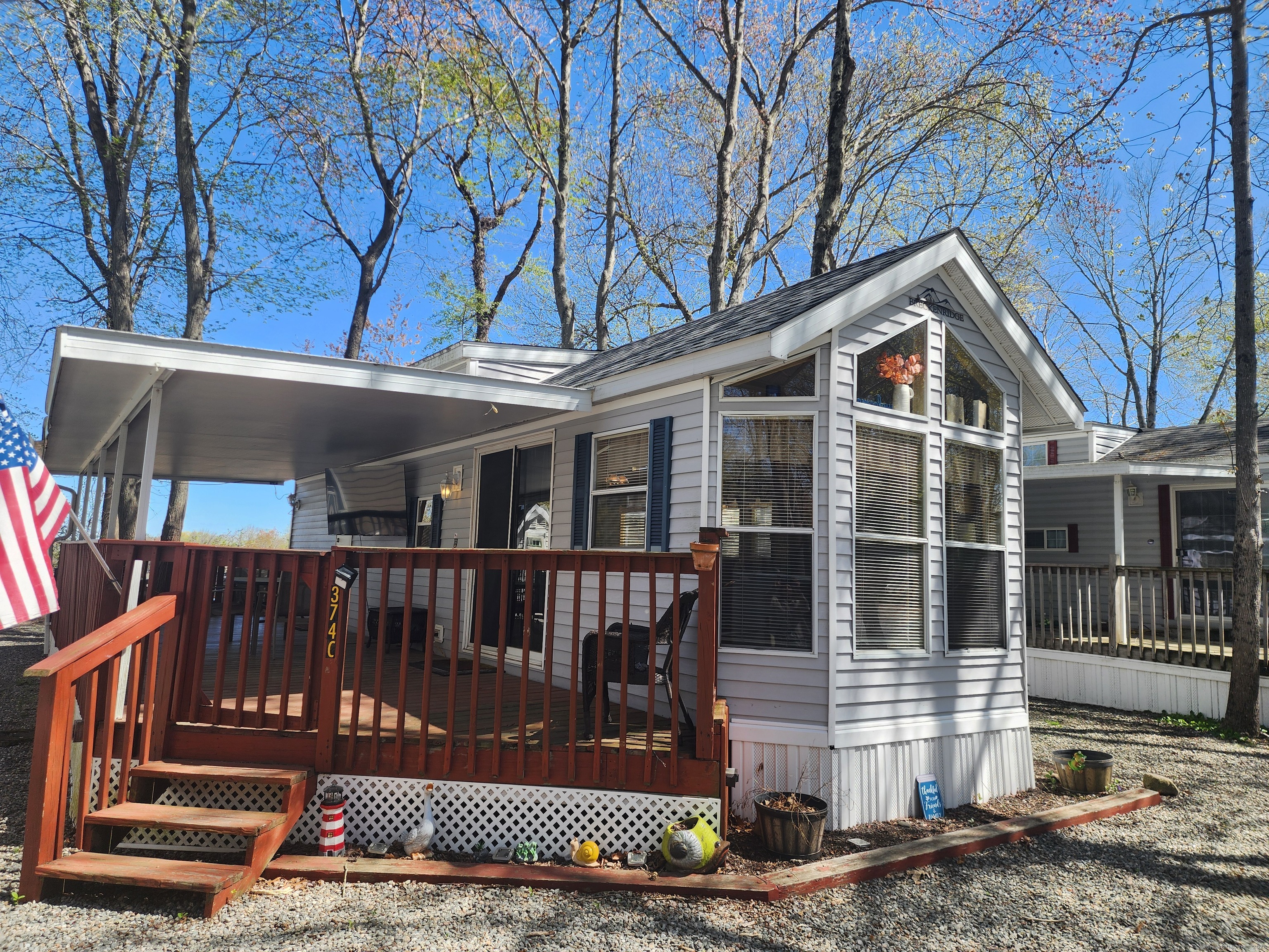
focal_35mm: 23
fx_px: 843
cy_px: 476
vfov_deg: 58.9
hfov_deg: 73.9
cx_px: 634
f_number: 1.8
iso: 12
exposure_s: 1/467
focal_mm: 6.4
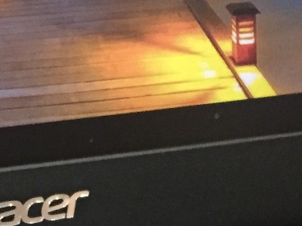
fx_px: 1064
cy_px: 428
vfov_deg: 11.2
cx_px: -9
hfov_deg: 15.8
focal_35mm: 122
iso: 250
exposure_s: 1/20
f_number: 2.2
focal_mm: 4.15
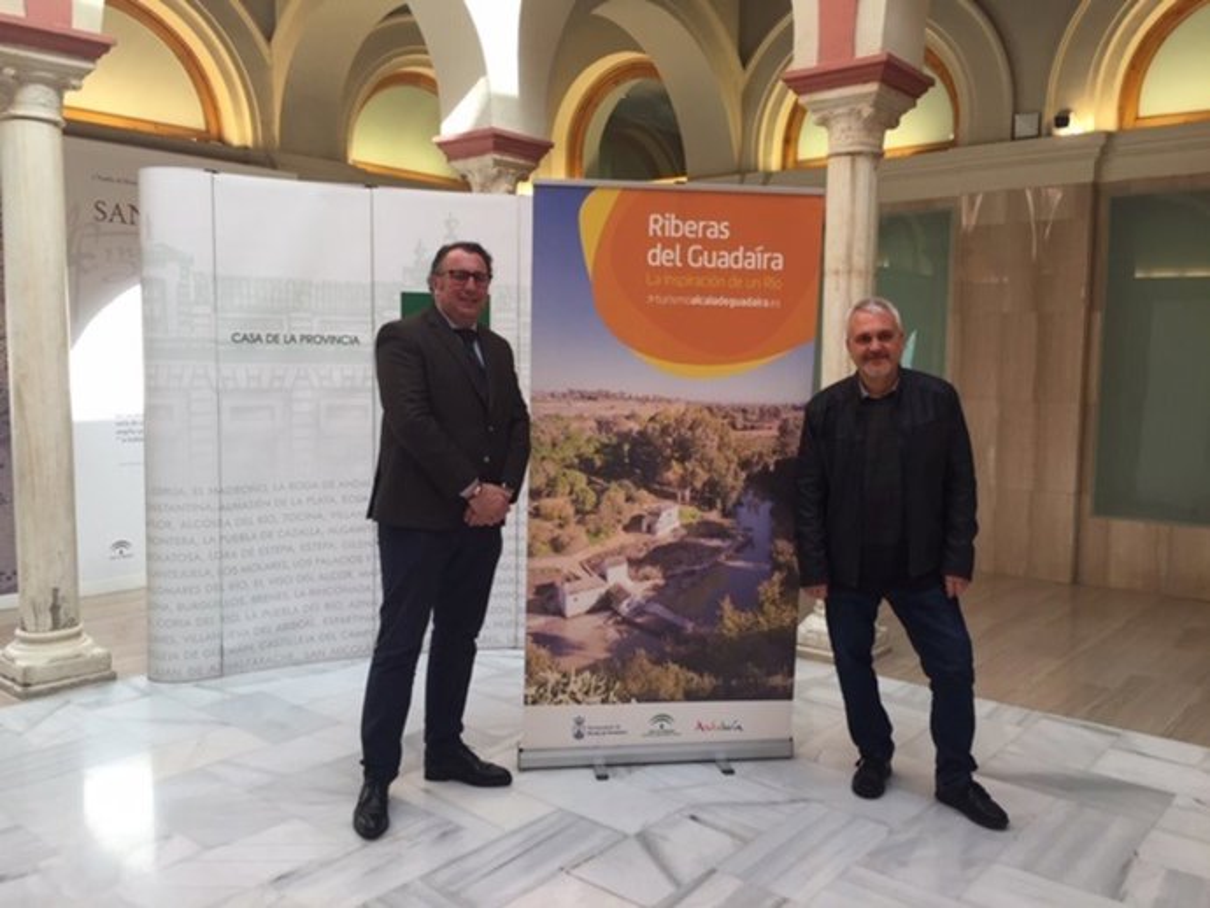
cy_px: 454
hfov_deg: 61.6
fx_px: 1014
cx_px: 605
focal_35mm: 29
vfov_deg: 48.3
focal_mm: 4.15
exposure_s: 1/100
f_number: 2.2
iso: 40
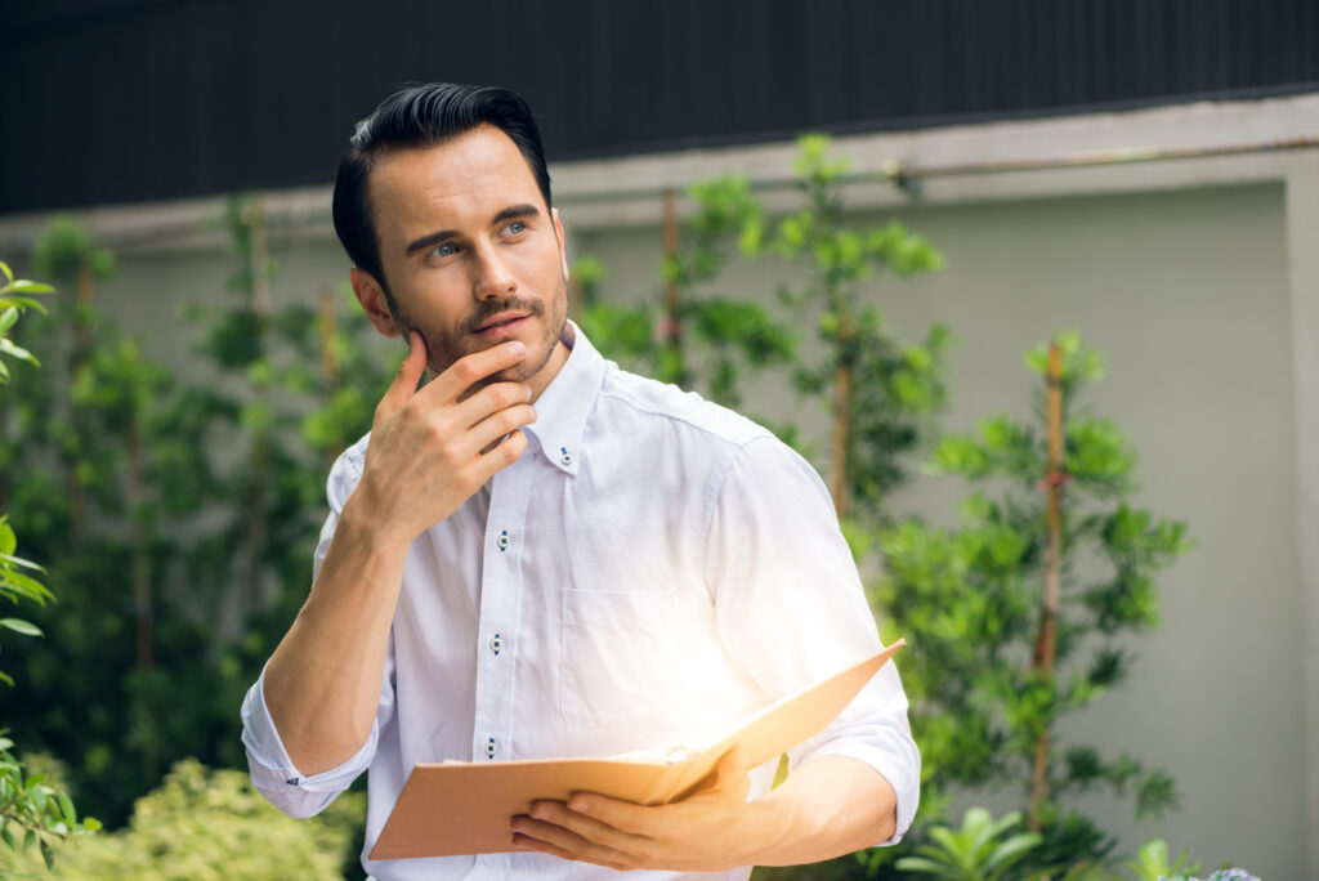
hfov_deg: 19.4
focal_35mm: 105
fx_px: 3849
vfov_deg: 13.1
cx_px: 660
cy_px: 440
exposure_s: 1/160
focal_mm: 105
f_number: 4
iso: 160
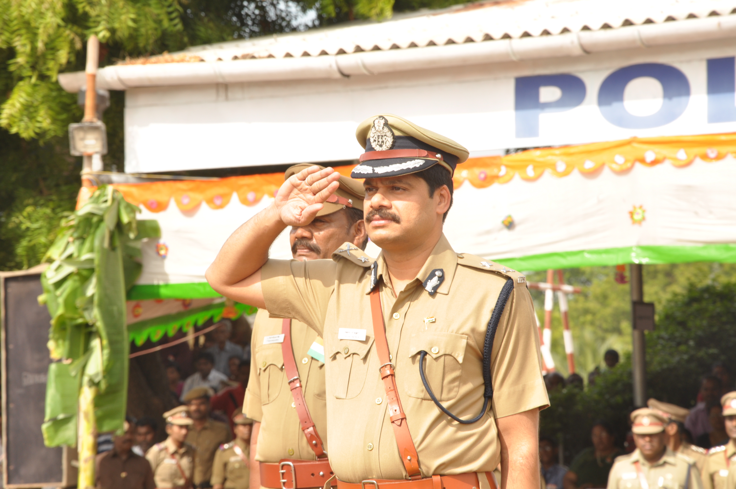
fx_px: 3216
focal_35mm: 158
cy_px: 244
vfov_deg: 8.7
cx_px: 368
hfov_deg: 13.1
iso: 200
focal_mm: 105
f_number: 13
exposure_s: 1/125
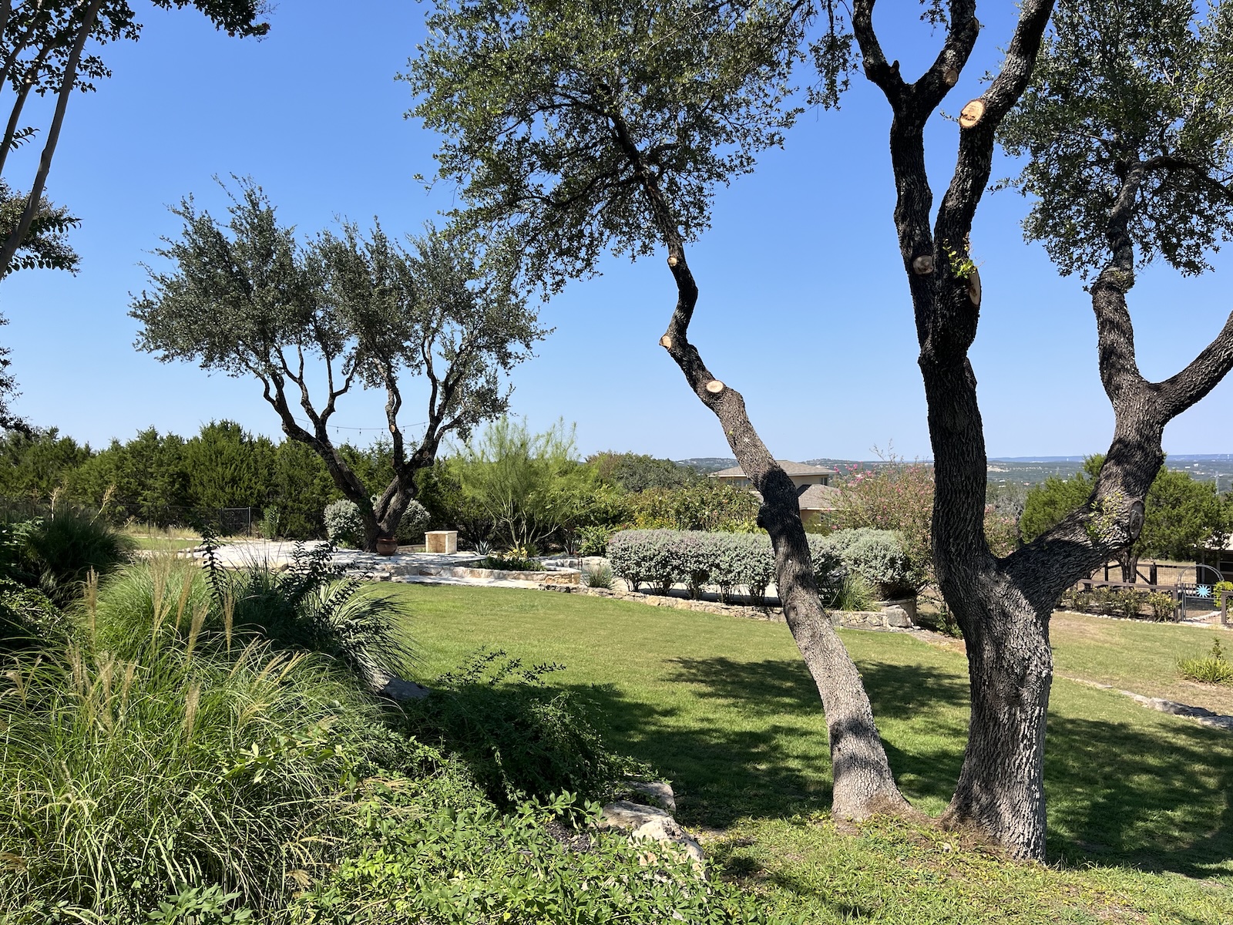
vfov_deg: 53.1
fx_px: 926
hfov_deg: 67.3
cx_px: 616
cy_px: 462
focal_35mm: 26
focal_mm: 5.1
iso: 50
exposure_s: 1/2825
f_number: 1.6
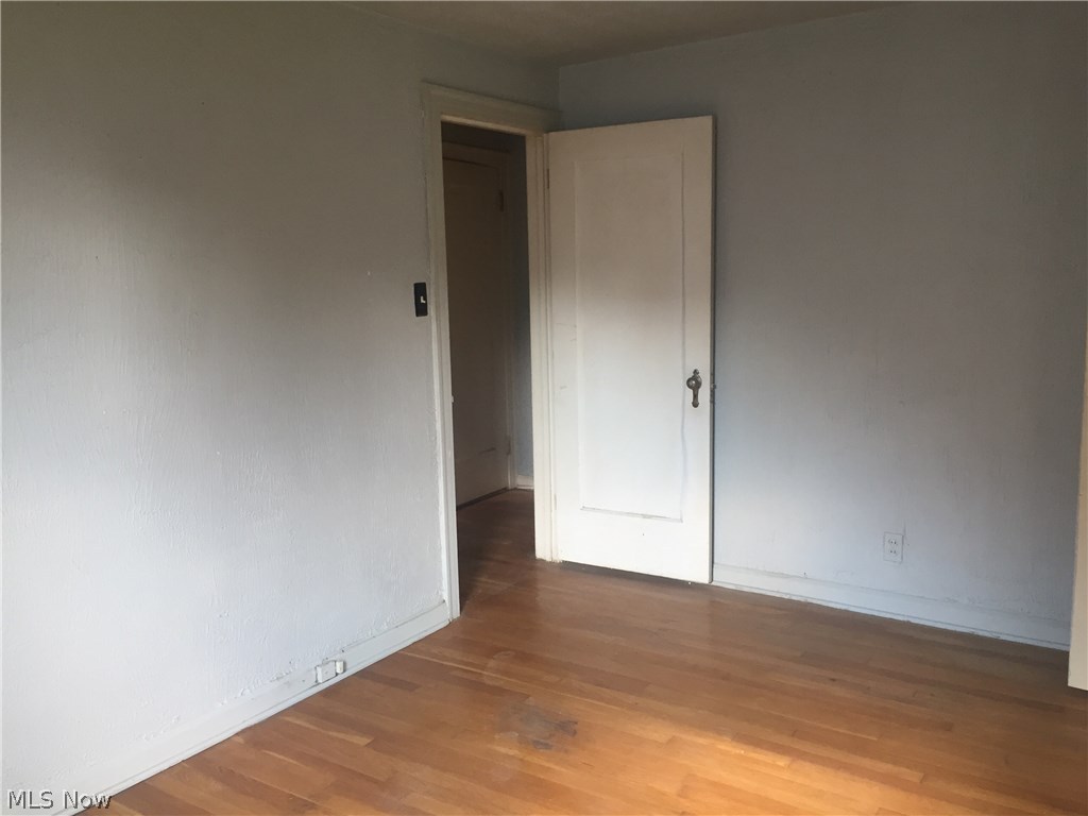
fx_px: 911
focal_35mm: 29
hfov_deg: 61.7
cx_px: 544
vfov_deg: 48.2
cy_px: 408
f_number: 2.2
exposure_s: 1/30
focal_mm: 4.15
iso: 64
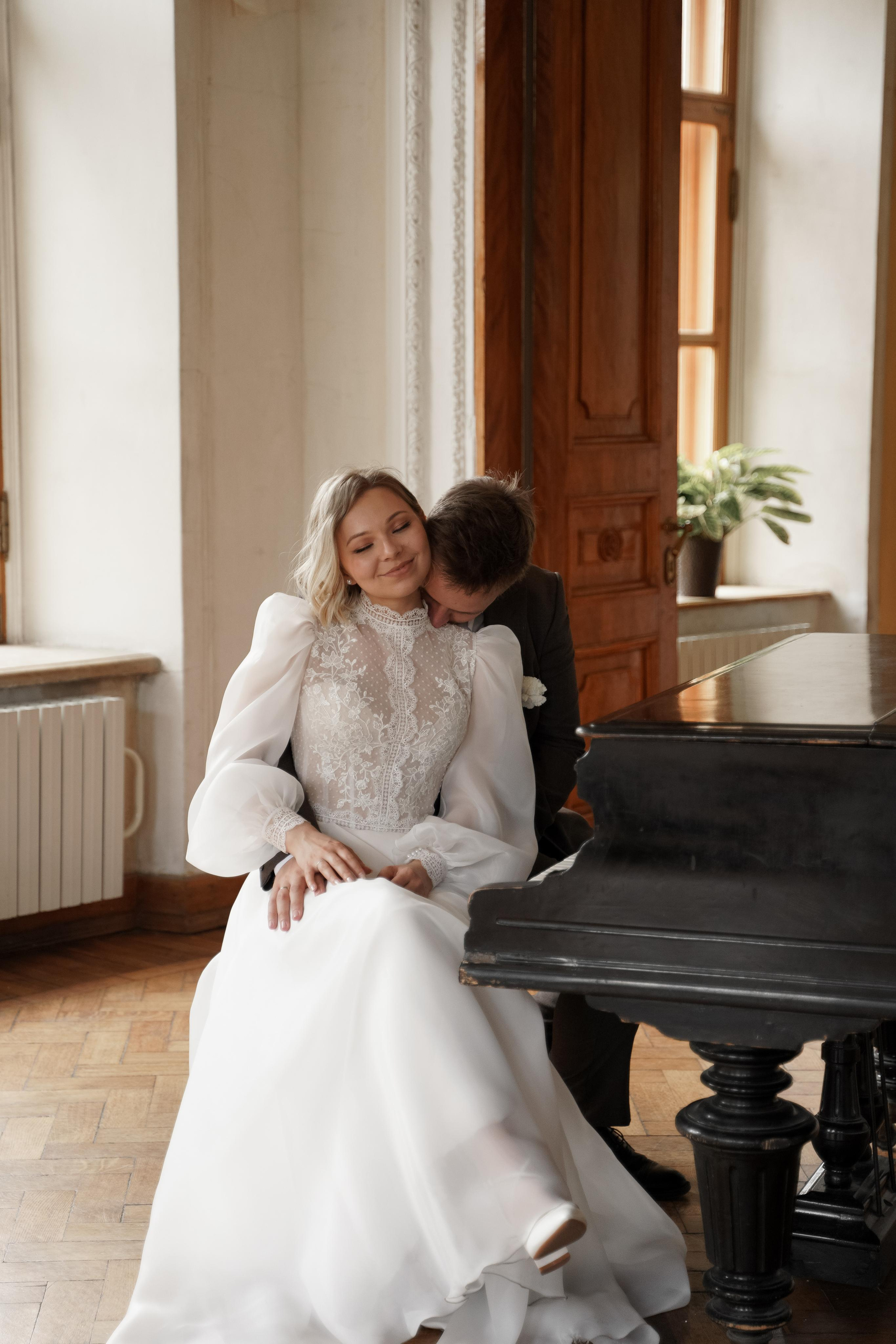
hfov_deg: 21.6
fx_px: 2352
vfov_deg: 31.9
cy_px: 672
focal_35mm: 63
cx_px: 448
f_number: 2.8
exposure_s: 1/320
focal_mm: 63
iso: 800
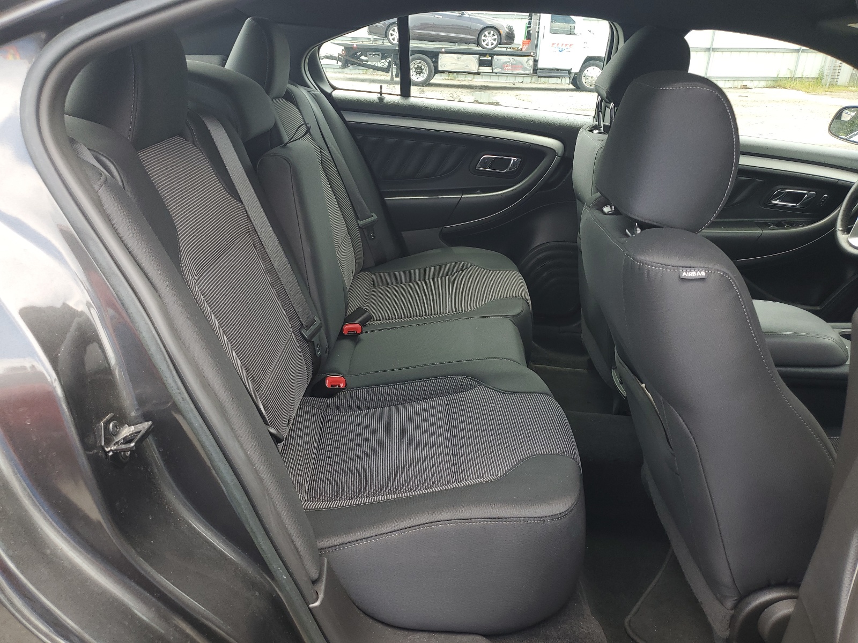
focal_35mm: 26
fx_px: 644
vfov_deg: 53.1
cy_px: 322
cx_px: 429
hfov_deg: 67.3
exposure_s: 1/256
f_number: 1.5
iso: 50
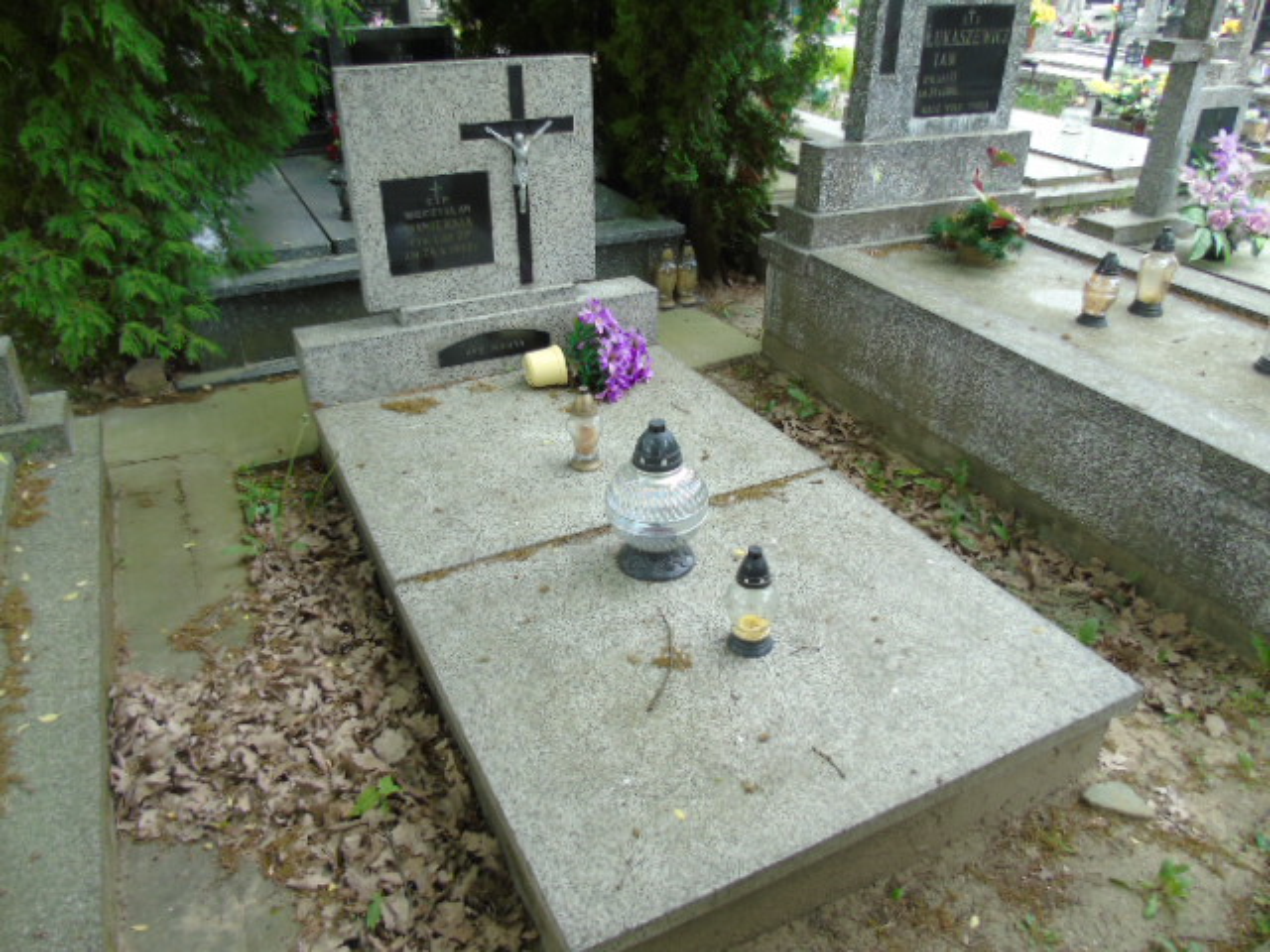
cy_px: 476
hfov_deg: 69.4
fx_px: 917
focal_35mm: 25
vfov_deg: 54.9
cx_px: 635
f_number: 3.4
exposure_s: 1/125
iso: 80
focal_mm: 4.4
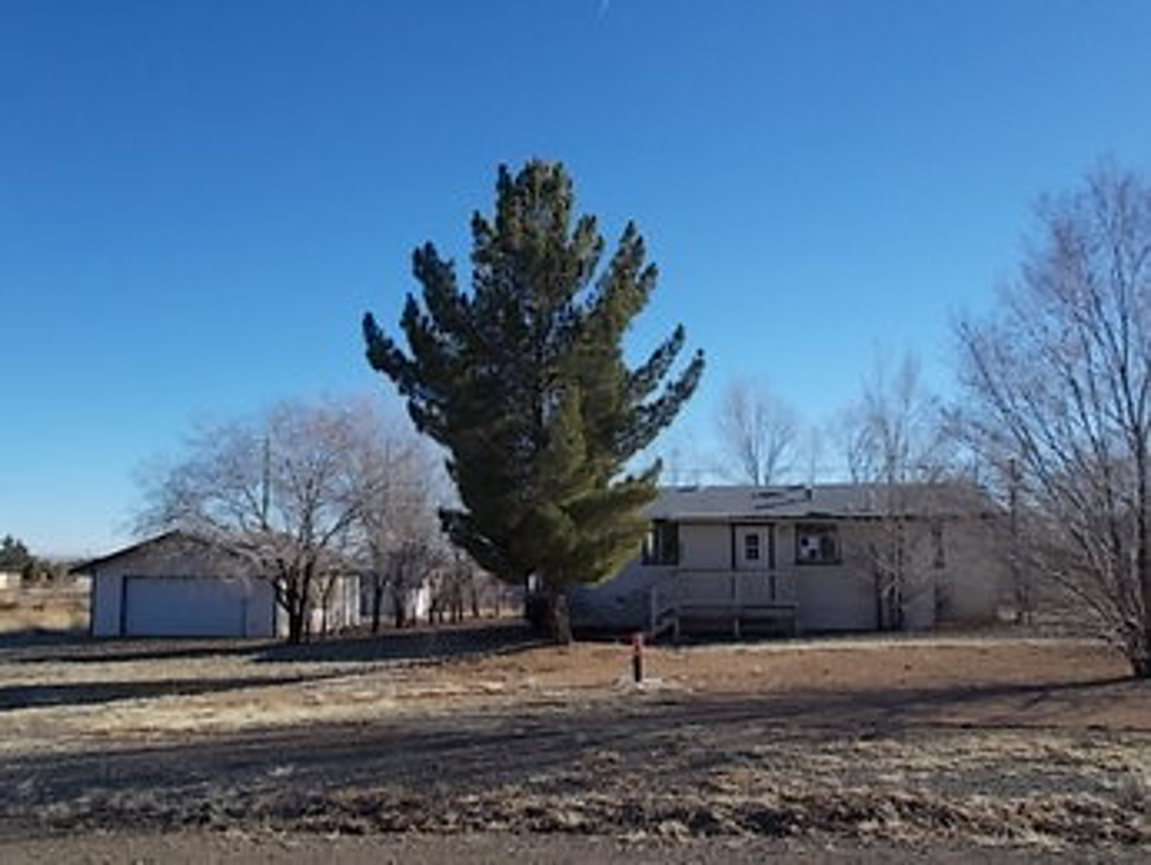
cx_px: 576
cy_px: 432
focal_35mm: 34
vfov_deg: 41.8
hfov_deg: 53.9
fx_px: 1131
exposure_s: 1/100
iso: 80
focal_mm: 6
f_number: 9.2
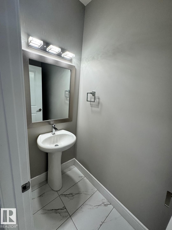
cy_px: 115
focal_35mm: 14
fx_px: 93
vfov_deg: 102.1
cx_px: 86
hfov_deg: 85.7
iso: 160
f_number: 2.2
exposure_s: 1/120
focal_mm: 2.22
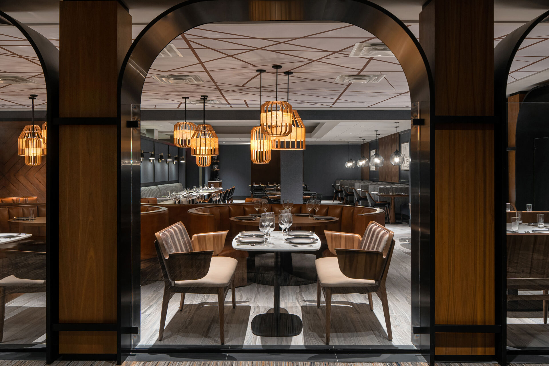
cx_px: 274
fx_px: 549
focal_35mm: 36
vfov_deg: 36.9
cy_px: 183
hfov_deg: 53.1
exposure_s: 1
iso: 400
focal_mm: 24
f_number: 8
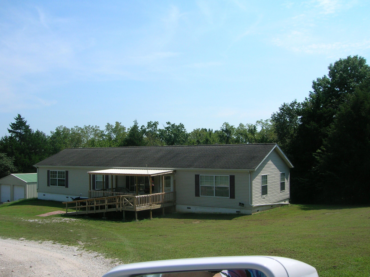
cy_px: 138
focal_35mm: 34
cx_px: 185
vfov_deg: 41.8
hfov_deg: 54.0
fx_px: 363
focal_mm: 5.7
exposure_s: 1/464
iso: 50
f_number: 4.9
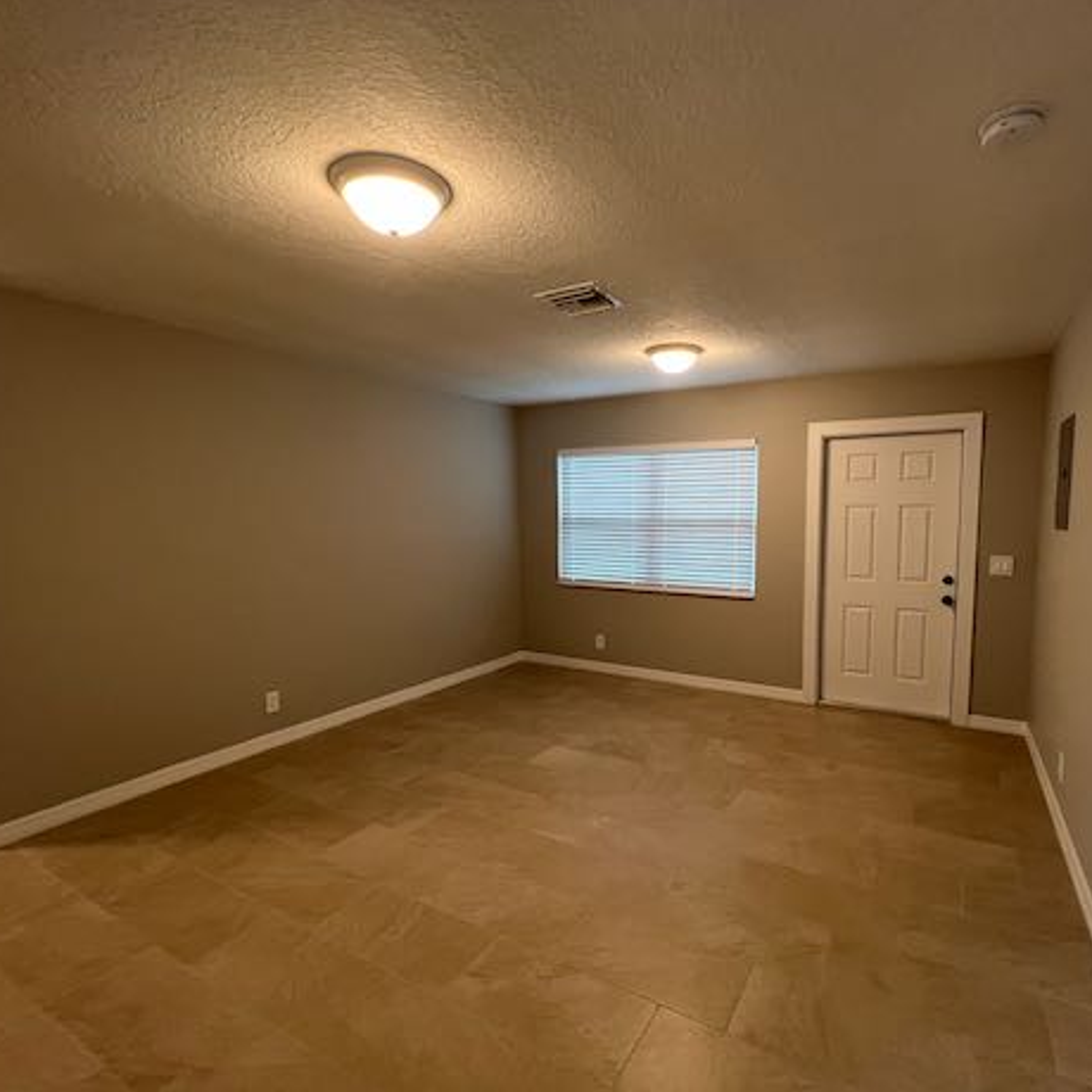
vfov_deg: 87.4
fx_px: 571
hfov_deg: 87.0
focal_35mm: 16
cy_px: 563
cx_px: 612
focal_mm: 1.57
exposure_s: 1/60
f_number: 1.8
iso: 160
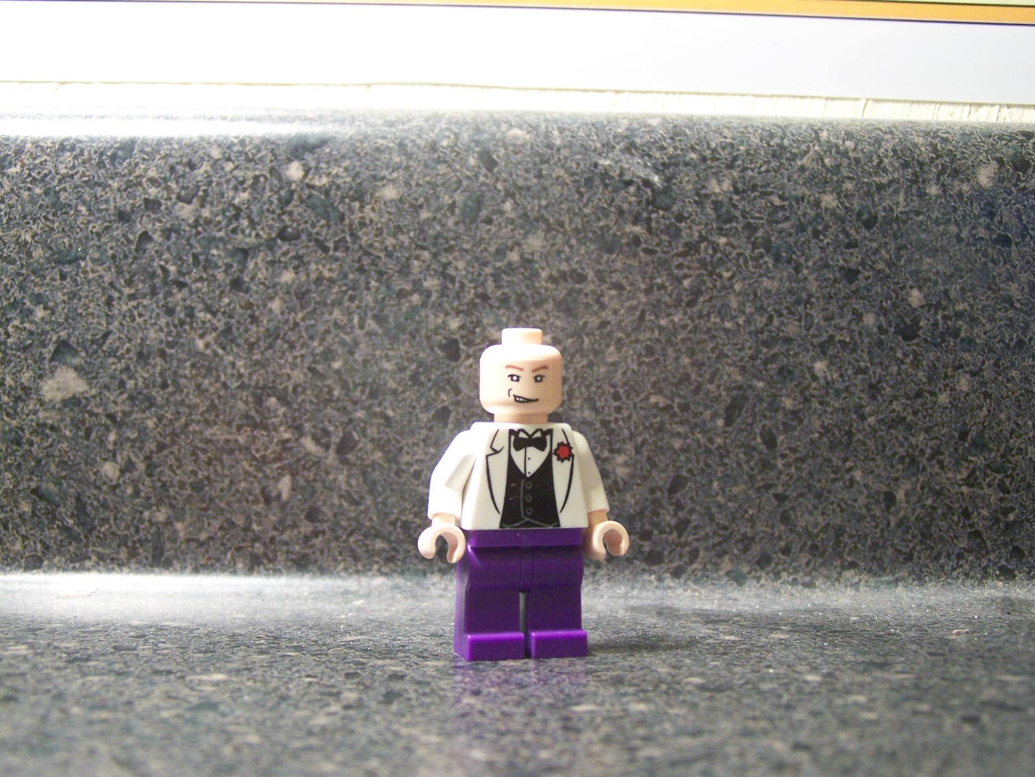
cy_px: 388
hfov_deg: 37.5
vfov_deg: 28.6
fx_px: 1525
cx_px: 518
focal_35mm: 51
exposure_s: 1/10
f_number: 3
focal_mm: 8.5
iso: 160
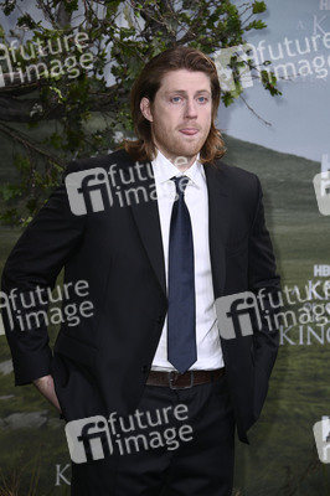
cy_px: 248
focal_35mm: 92
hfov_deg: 14.8
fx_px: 1267
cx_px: 165
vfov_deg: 22.2
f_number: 5.6
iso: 640
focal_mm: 92
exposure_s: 1/250
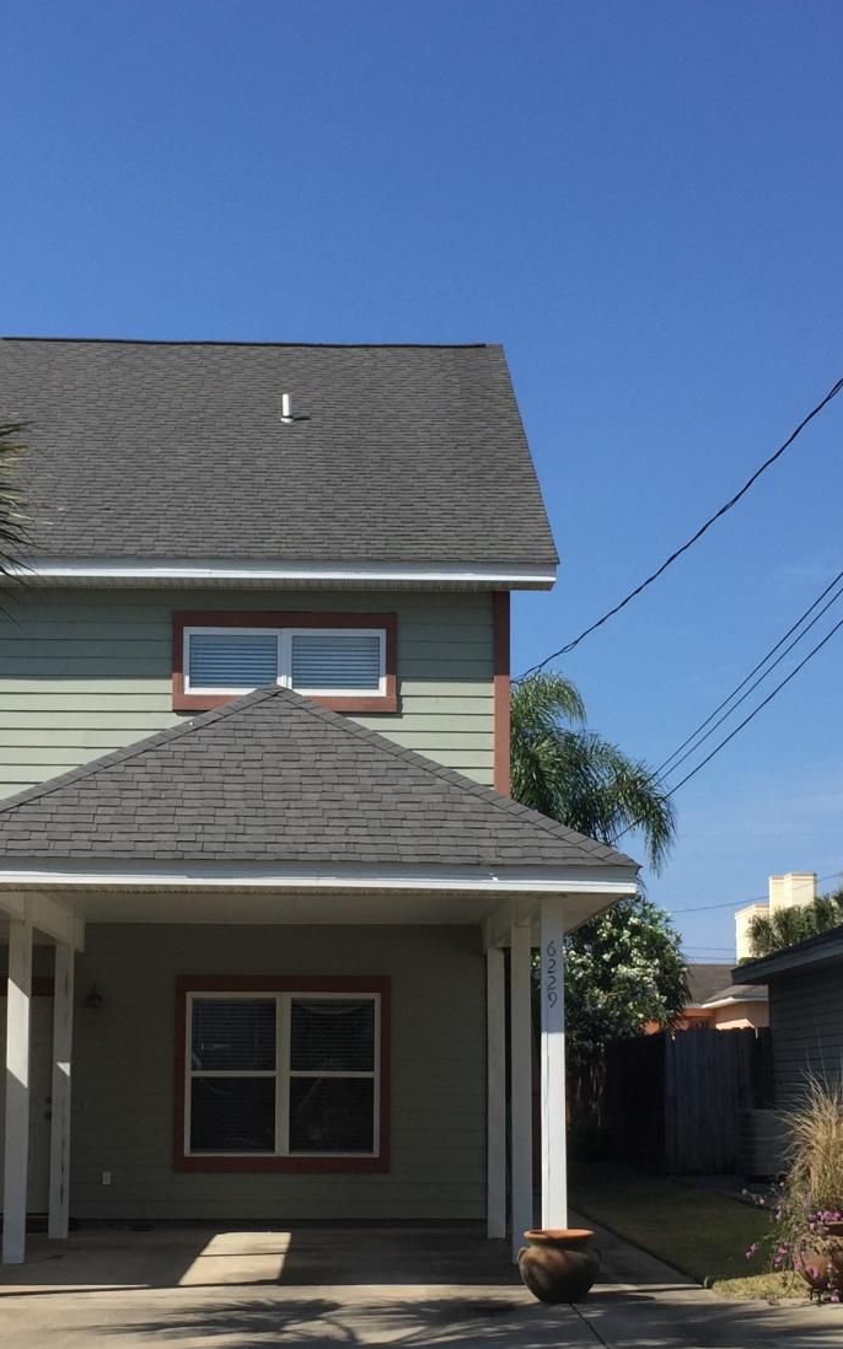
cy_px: 840
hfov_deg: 23.1
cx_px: 398
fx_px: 2059
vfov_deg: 36.1
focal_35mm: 56
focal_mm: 4.15
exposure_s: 1/2326
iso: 32
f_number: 2.2
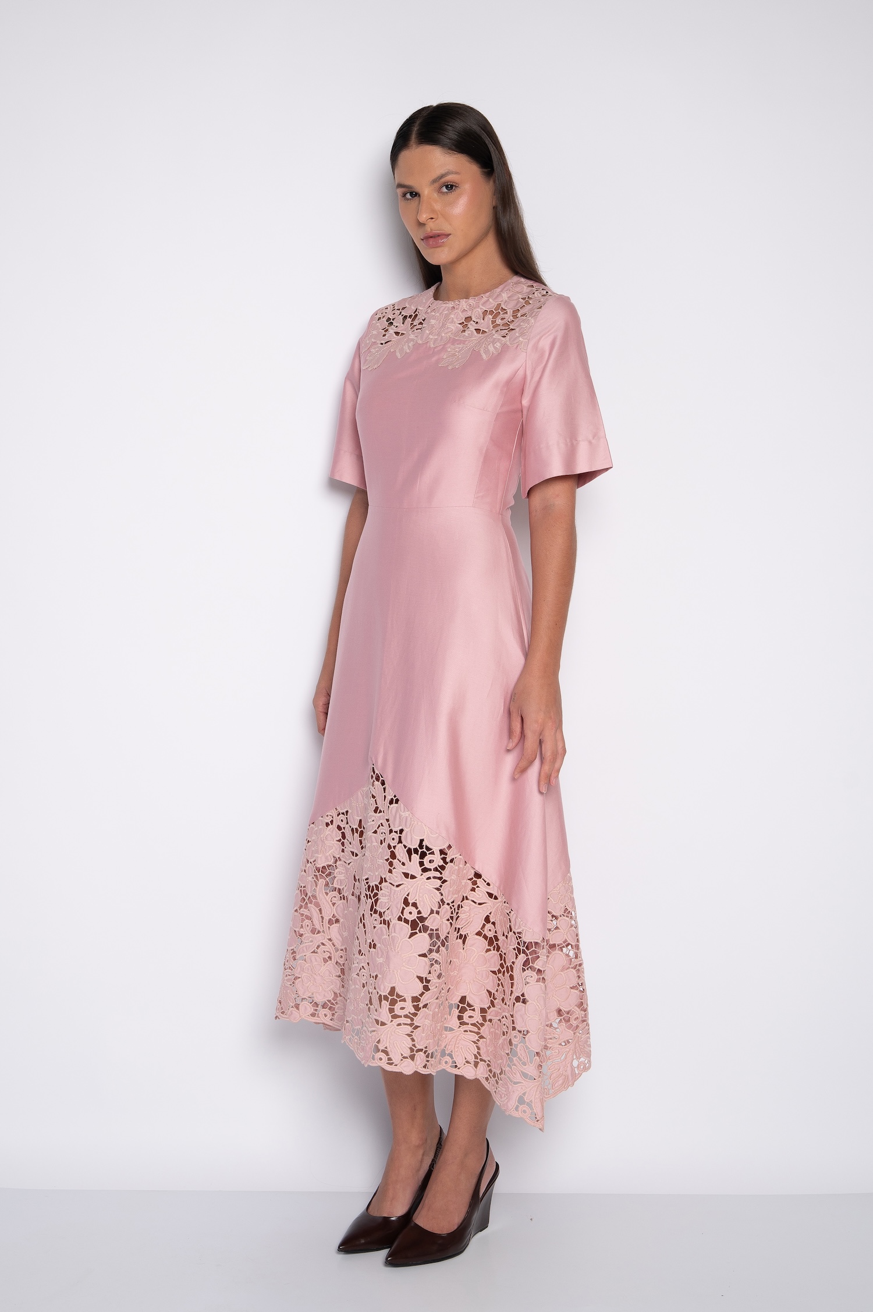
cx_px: 436
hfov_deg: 29.8
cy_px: 656
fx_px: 1639
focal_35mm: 45
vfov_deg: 43.6
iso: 200
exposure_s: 1/160
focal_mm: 45
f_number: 5.6
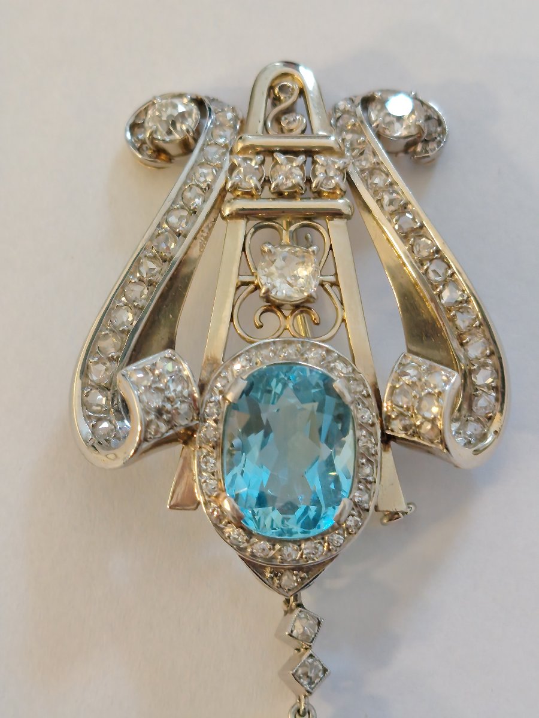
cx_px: 270
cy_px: 359
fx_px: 1516
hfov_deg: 20.2
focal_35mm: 73
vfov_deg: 26.7
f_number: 1.75
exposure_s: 1/25
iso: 1096
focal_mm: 5.25
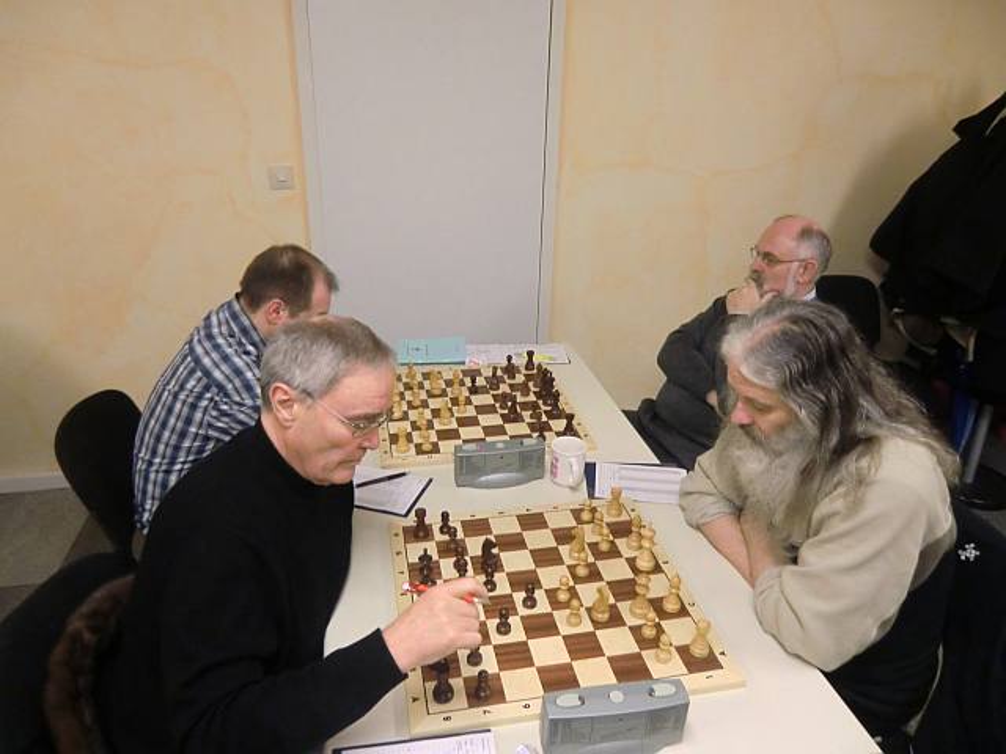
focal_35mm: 24
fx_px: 697
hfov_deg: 71.6
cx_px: 503
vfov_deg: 56.8
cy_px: 377
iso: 500
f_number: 3.2
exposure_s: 1/60
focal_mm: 4.3
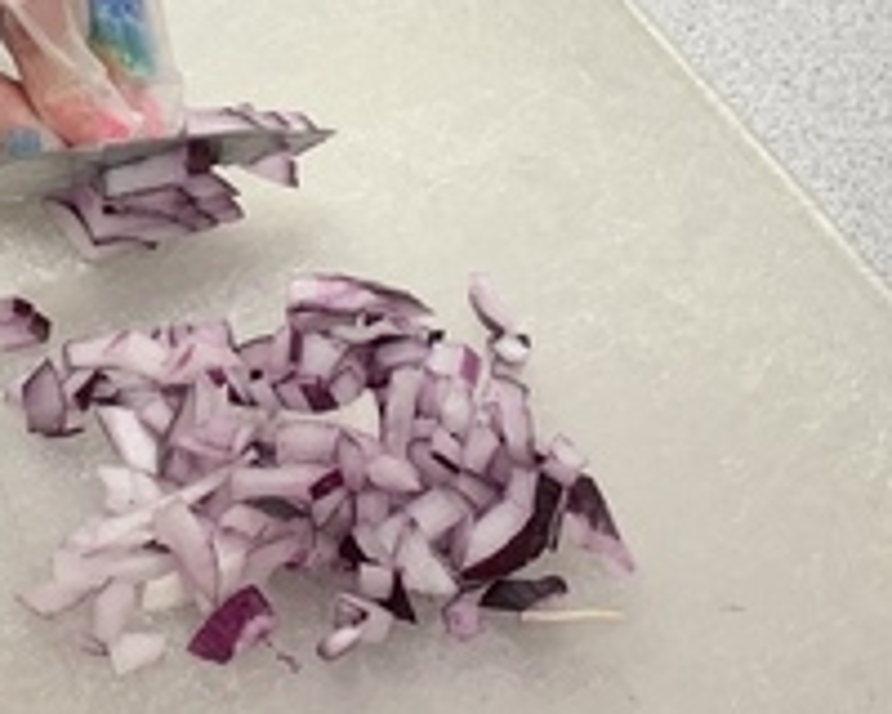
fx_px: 3432
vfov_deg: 11.2
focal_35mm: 130
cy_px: -518
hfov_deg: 14.7
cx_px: 112
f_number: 1.8
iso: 50
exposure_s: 1/60
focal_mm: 4.25
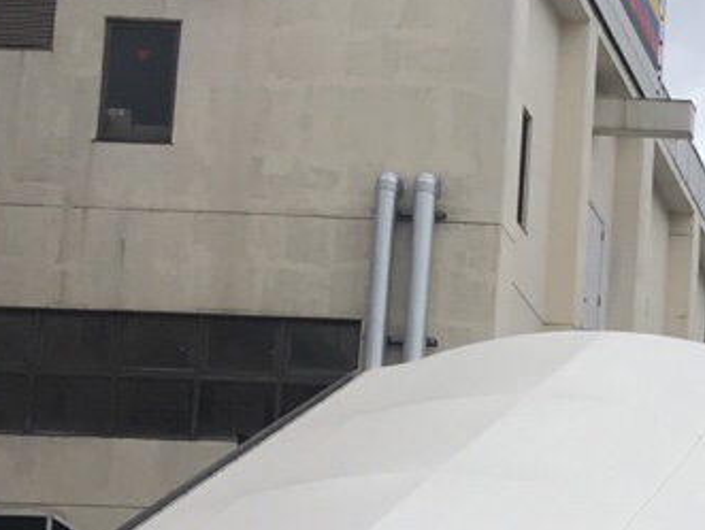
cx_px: 1540
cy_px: 854
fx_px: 2854
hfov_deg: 12.0
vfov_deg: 10.2
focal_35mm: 140
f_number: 2.2
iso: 25
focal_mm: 4.15
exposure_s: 1/1304
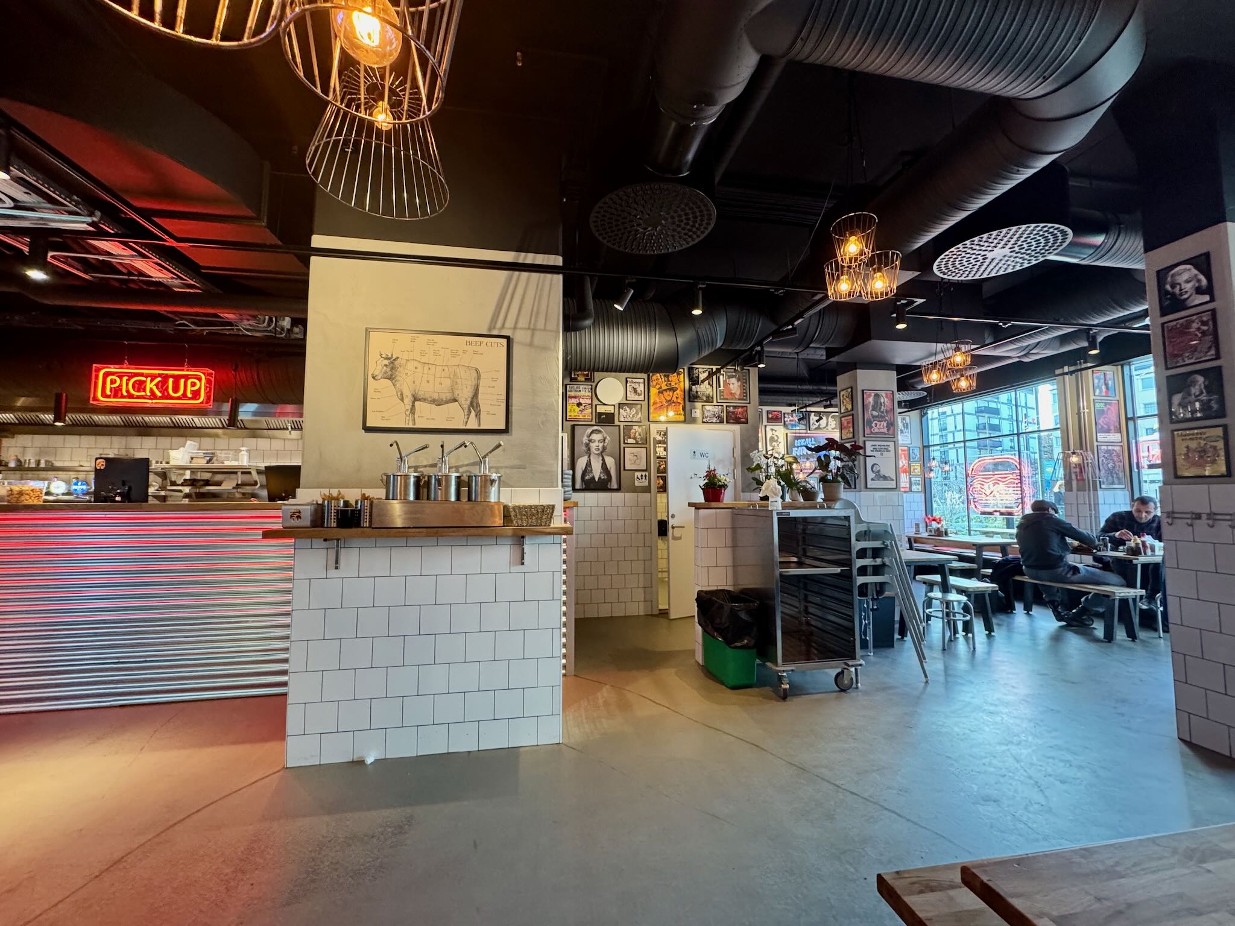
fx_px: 499
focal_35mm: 14
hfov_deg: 102.1
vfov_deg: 85.7
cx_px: 618
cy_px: 463
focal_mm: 2.22
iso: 320
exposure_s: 1/50
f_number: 2.2
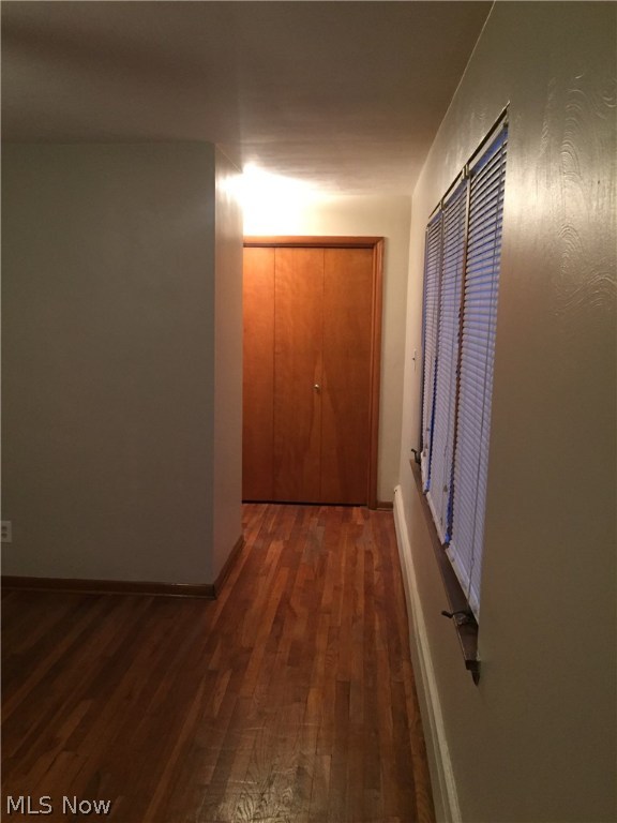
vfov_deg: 61.7
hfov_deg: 48.2
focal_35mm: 29
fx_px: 689
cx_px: 308
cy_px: 412
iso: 250
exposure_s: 1/15
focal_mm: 4.15
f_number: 2.2
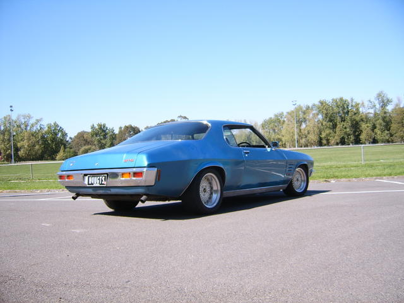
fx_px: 408
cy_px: 152
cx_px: 202
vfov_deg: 40.7
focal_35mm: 35
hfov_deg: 52.6
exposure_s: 1/1000
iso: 50
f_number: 2.8
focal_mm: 5.8
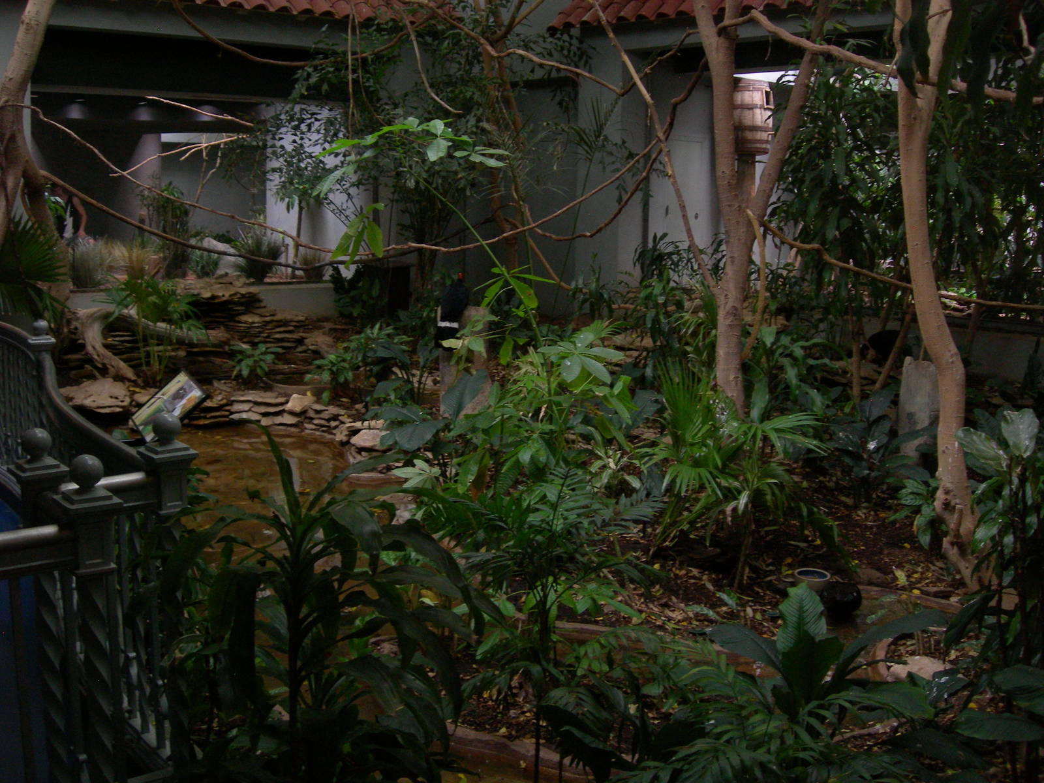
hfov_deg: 49.0
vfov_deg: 37.7
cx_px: 522
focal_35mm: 38
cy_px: 392
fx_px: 1146
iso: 200
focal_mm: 7.8
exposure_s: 1/60
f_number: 2.8
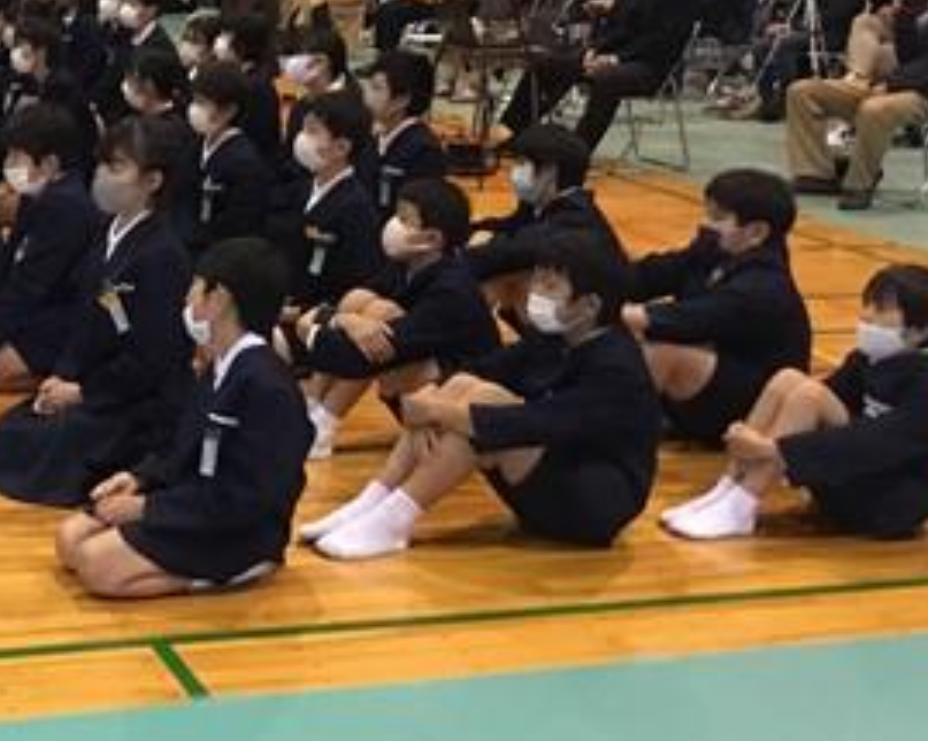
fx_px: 1977
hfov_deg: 25.3
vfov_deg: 21.0
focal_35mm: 72
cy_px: 128
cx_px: 28
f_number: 2.4
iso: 200
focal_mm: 3.3
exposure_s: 1/15
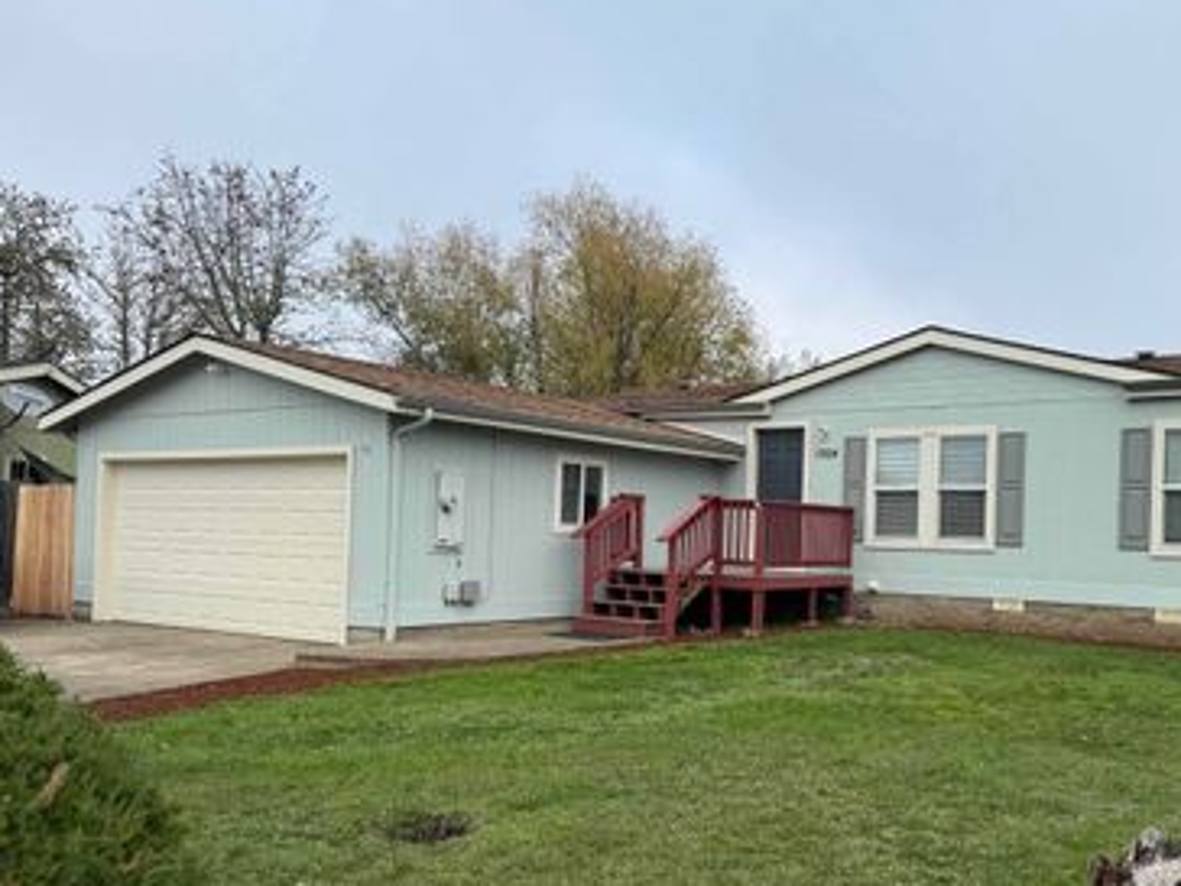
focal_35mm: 33
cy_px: 514
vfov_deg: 42.8
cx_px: 782
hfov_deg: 54.3
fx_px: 1126
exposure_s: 1/2000
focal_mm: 6.76
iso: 80
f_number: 1.78
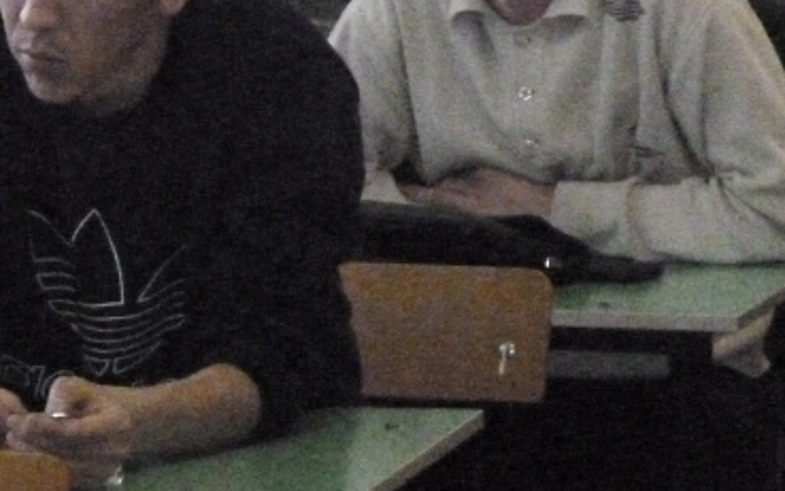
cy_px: 28
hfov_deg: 10.4
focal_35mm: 200
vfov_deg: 6.6
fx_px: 4281
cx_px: -2
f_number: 5.8
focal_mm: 15.5
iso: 1000
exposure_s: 1/60
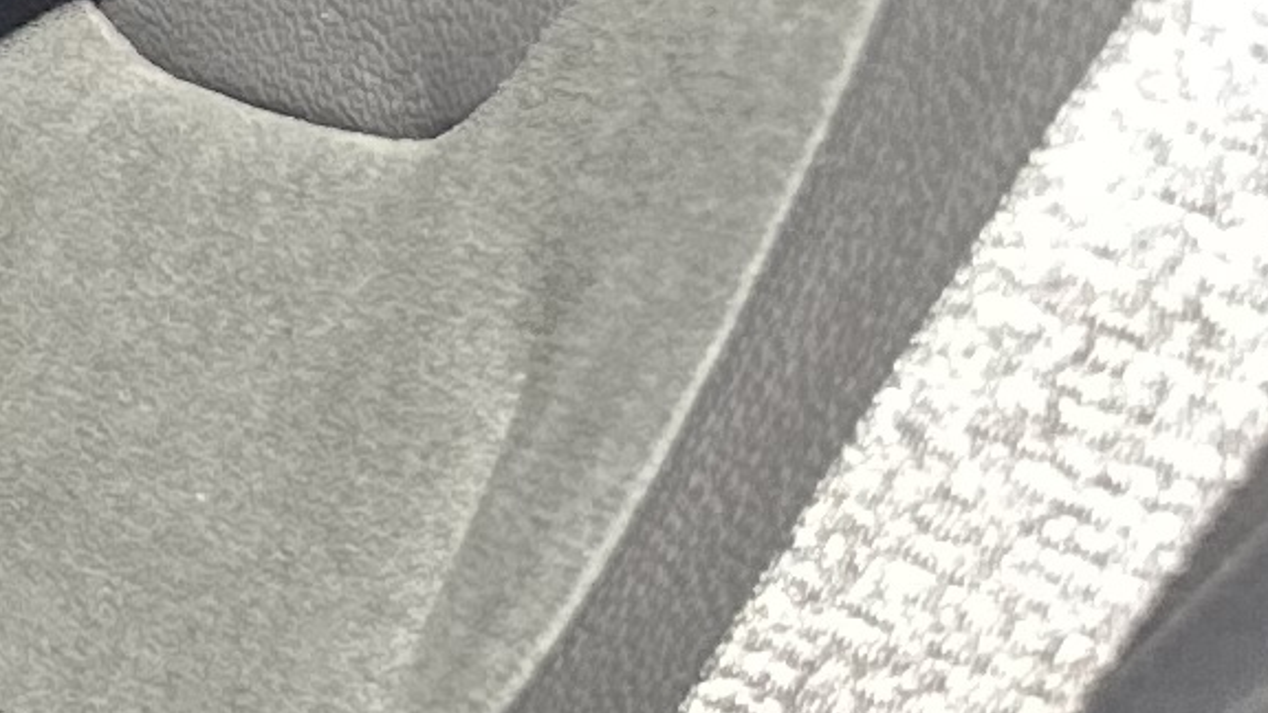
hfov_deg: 8.8
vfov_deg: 6.5
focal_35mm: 183
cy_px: 1375
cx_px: -3000
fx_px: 6153
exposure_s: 1/136
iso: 64
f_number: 1.78
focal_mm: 6.86
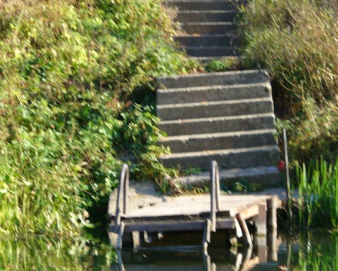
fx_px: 2081
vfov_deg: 7.4
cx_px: 219
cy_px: 199
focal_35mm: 208
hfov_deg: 9.3
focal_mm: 19.4
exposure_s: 1/250
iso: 80
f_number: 3.7
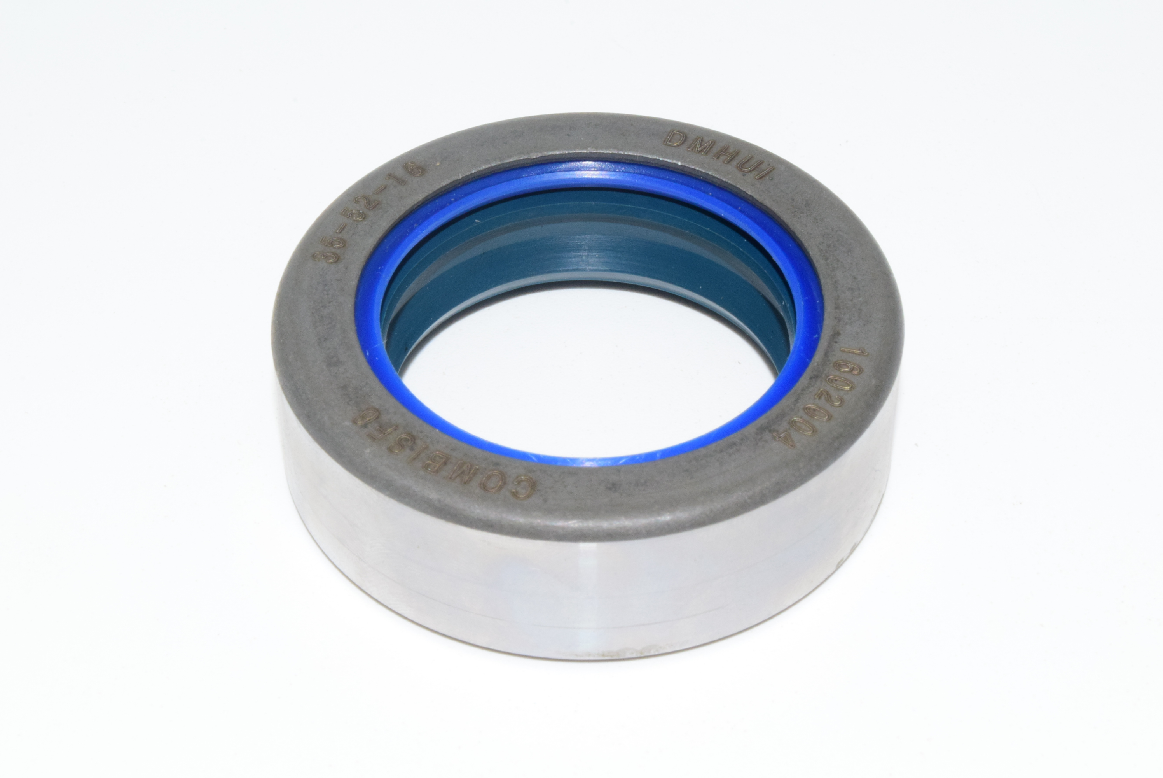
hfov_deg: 24.6
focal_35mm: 82
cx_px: 582
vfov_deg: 16.6
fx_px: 2667
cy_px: 389
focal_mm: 55
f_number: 36
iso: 1600
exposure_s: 1/60
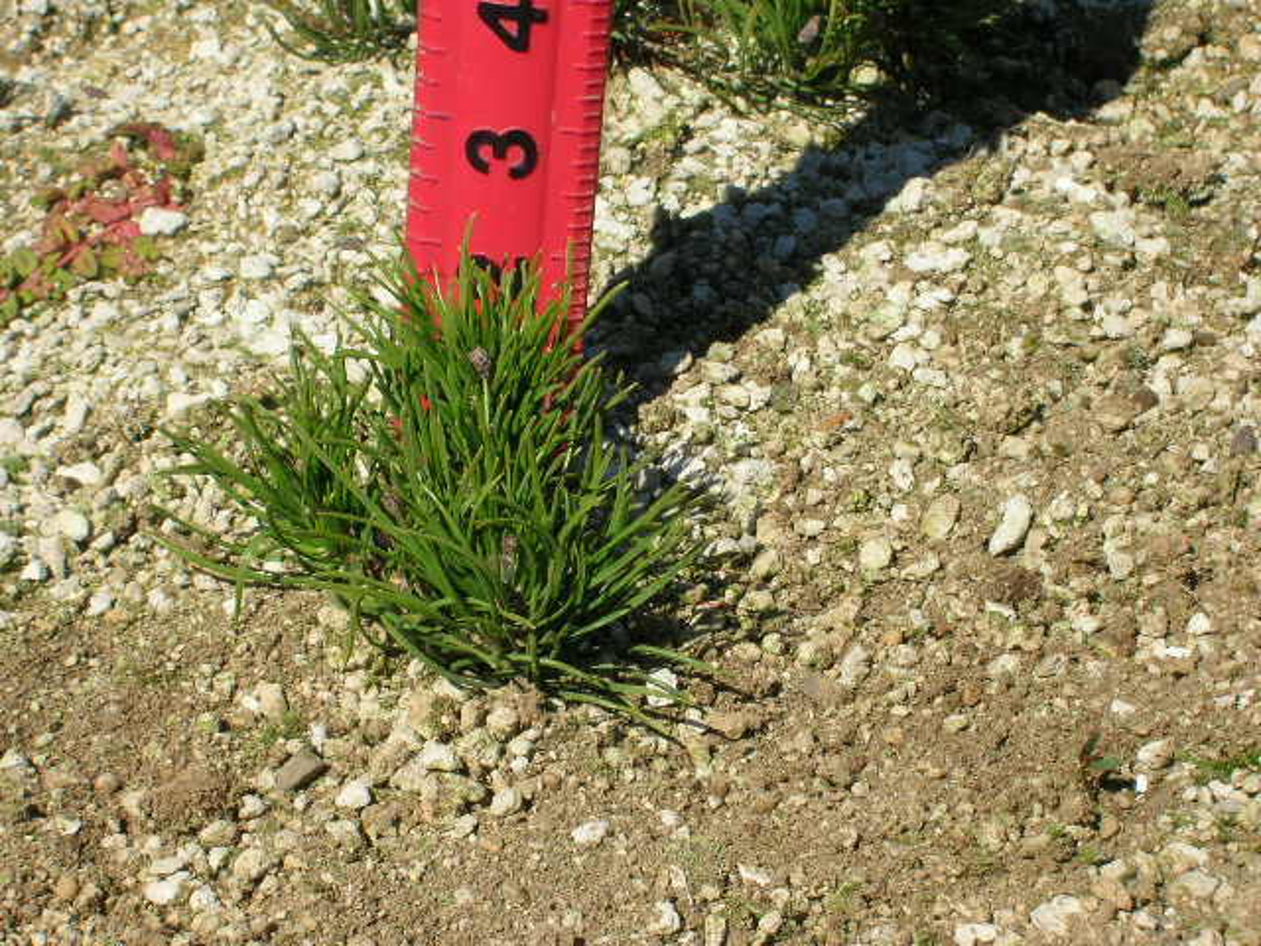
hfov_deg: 19.3
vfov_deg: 14.5
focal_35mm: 102
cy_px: 473
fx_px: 3716
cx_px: 630
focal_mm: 17.1
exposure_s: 1/154
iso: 50
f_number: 8.2
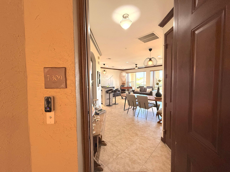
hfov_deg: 102.1
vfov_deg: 85.7
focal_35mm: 14
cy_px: 86
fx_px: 93
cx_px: 115
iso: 500
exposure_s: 1/120
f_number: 2.2
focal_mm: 2.22
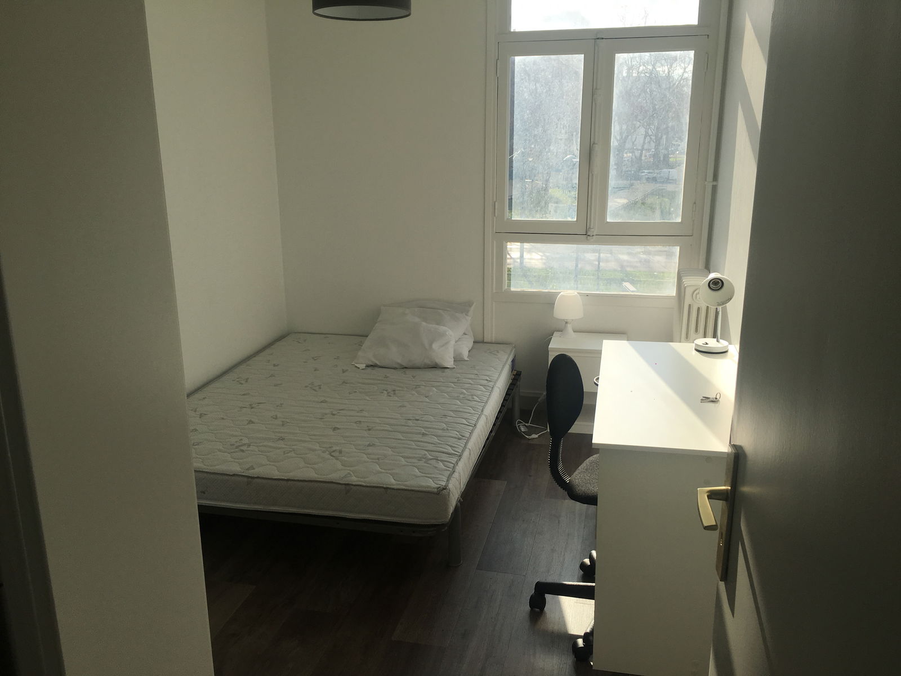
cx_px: 450
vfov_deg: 48.2
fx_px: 755
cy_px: 338
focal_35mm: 29
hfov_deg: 61.7
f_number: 2.2
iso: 25
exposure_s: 1/1012
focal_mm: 4.15
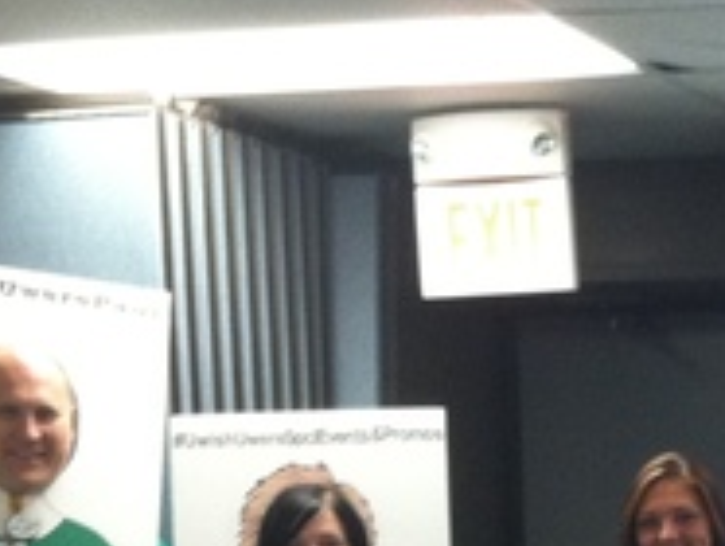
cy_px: 889
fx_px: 2831
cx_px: 959
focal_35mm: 135
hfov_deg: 14.0
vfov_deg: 10.5
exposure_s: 1/15
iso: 125
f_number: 2.8
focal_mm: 3.85
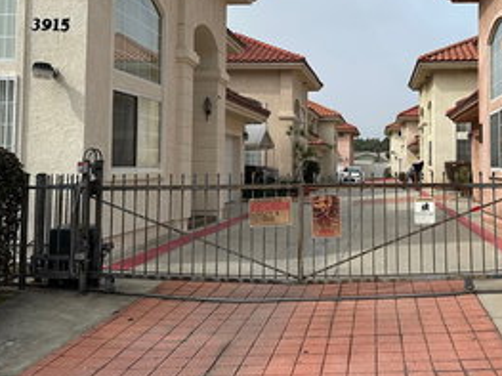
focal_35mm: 39
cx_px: 352
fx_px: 565
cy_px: 141
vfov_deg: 36.6
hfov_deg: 46.8
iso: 80
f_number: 1.78
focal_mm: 6.86
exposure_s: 1/6211
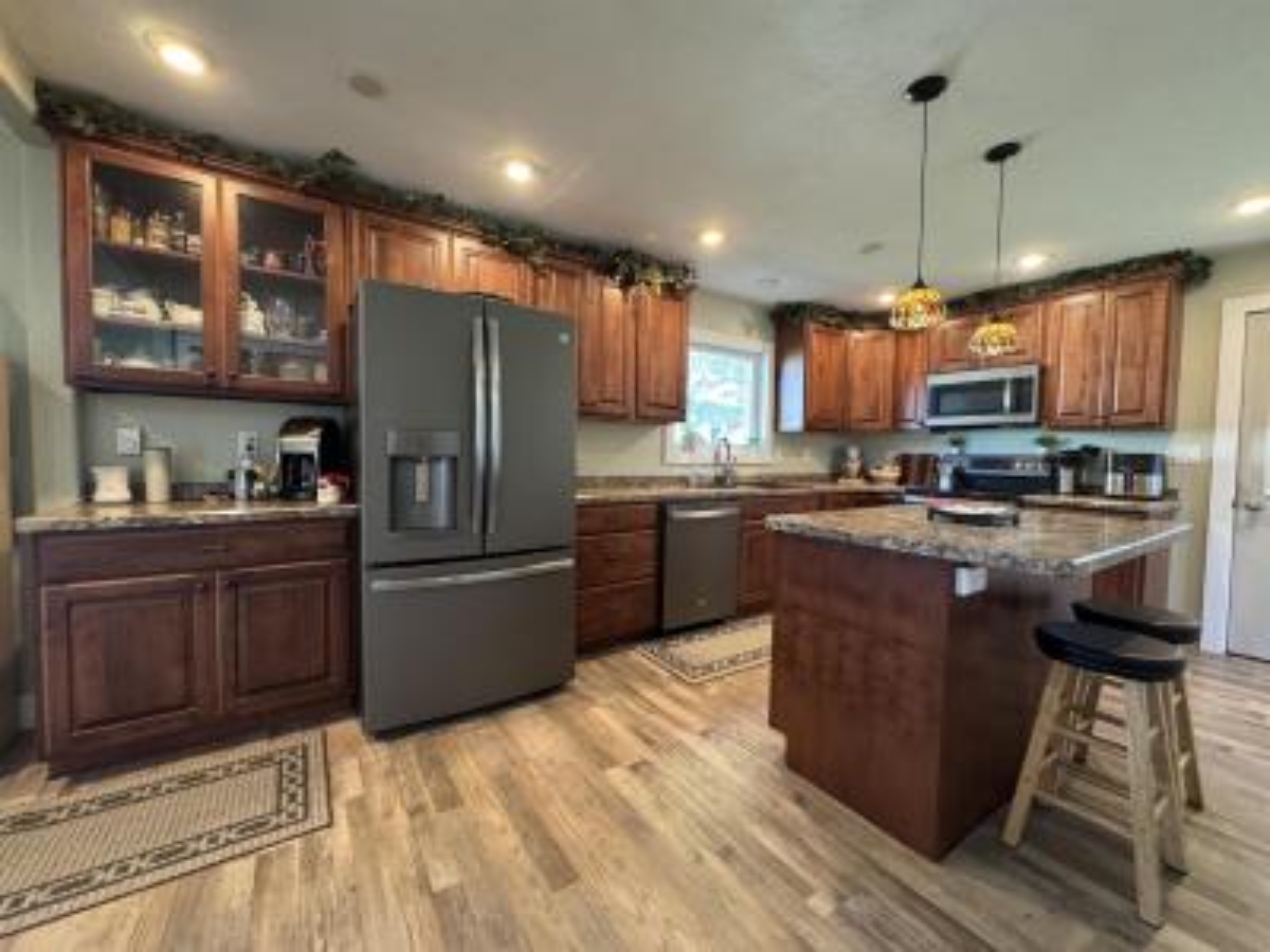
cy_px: 476
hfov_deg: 102.1
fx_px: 514
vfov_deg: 85.7
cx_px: 635
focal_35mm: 14
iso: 500
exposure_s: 1/60
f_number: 2.2
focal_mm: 2.22
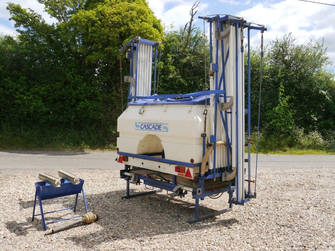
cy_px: 126
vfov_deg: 41.8
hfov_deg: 54.0
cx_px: 168
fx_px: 329
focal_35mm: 34
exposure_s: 1/320
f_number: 8
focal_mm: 17
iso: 160
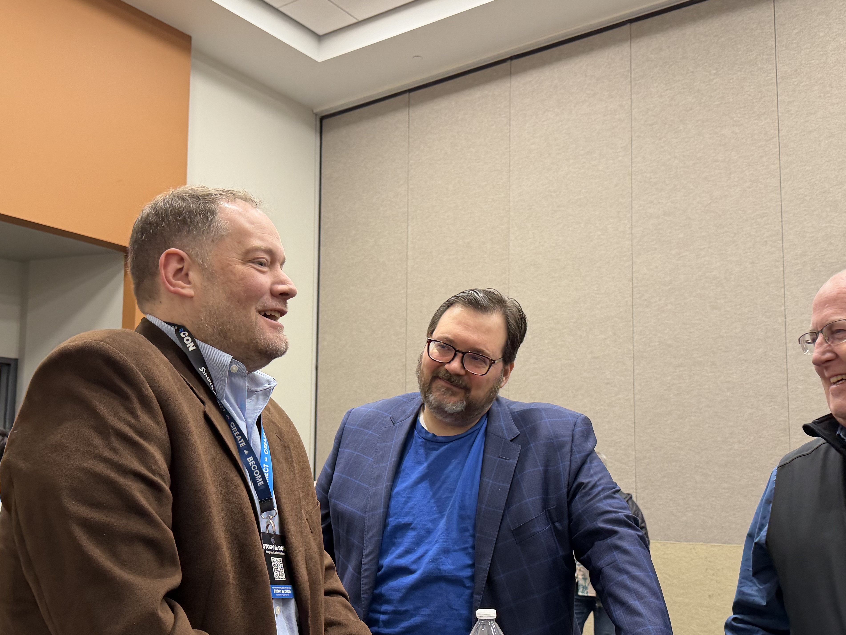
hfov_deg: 51.4
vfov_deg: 39.5
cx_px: 414
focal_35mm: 36
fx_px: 880
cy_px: 382
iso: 200
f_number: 1.78
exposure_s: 1/60
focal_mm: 6.76
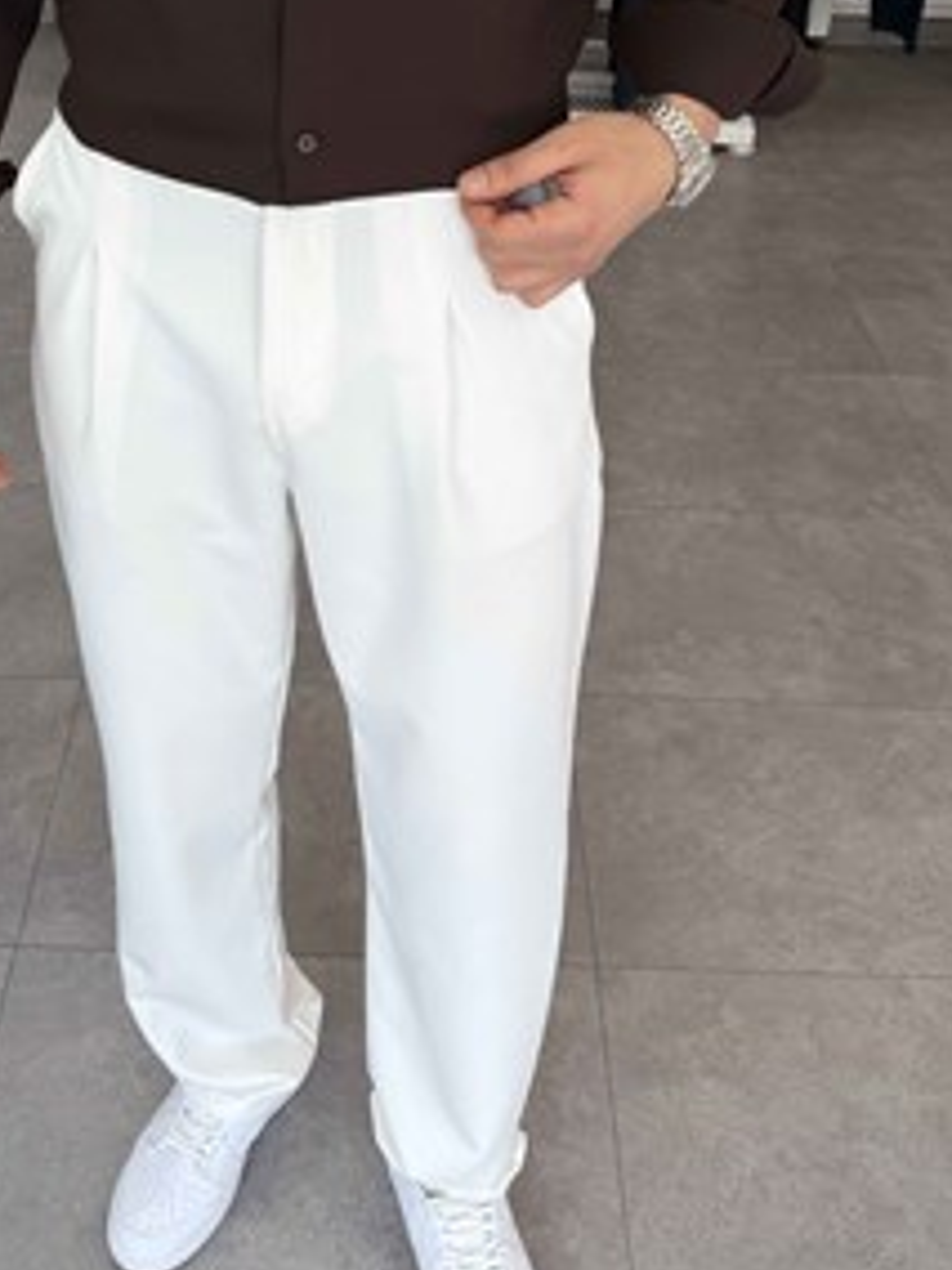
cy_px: 284
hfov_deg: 32.1
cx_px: 366
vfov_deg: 40.6
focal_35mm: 45
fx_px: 1650
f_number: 1.78
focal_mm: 6.76
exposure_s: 1/780
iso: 80
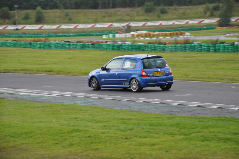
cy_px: 80
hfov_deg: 13.1
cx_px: 120
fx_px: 1044
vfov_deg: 8.7
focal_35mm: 158
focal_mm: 105
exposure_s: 1/250
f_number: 8
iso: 200
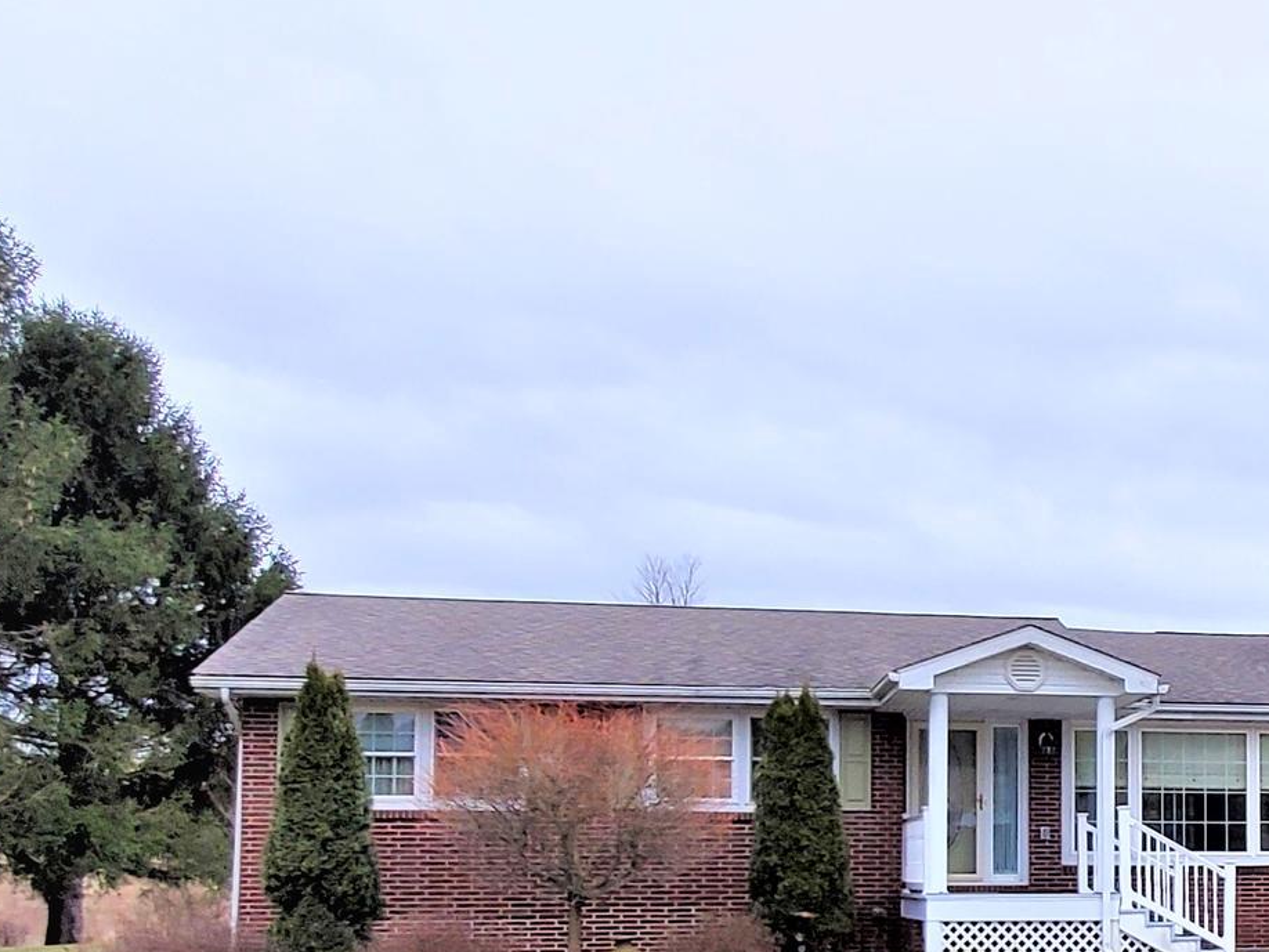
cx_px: 1153
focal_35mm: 29
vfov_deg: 45.4
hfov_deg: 53.5
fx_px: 1063
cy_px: 786
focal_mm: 1.8
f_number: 2.2
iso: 64
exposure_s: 1/120
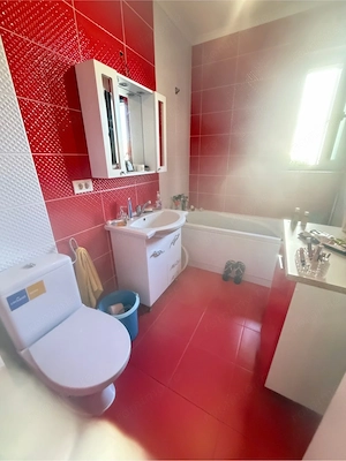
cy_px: 230
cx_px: 173
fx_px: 187
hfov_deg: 85.7
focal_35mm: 14
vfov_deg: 102.1
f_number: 2.2
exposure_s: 1/50
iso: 1000
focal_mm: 2.22
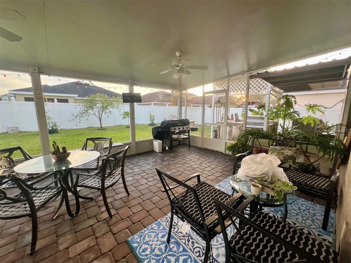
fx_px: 132
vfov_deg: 89.9
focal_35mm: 13
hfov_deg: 106.2
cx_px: 176
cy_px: 132
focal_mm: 1.57
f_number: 1.8
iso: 100
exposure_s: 1/99
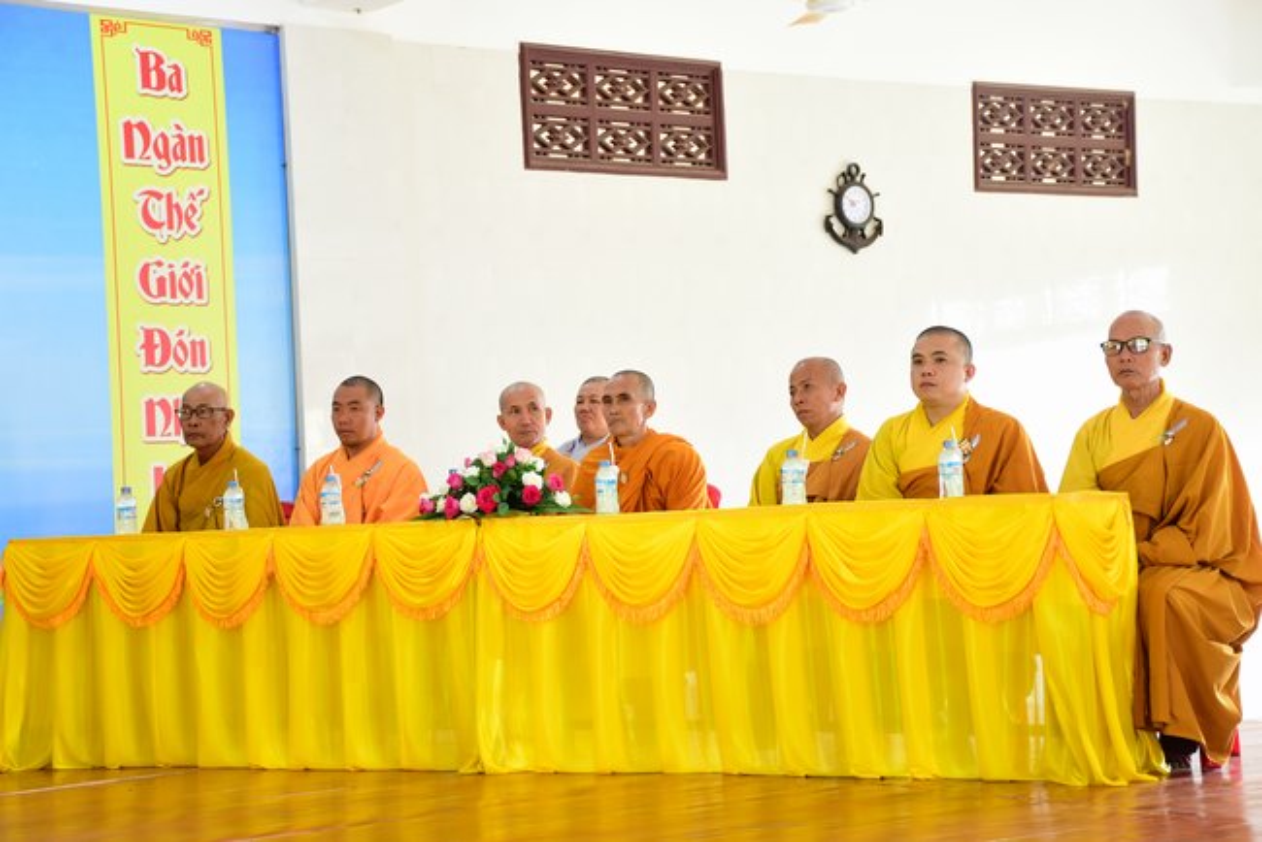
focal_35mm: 72
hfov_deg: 28.1
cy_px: 421
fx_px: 2525
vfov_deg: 18.9
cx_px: 631
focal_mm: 48
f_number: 4.5
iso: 1000
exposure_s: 1/30
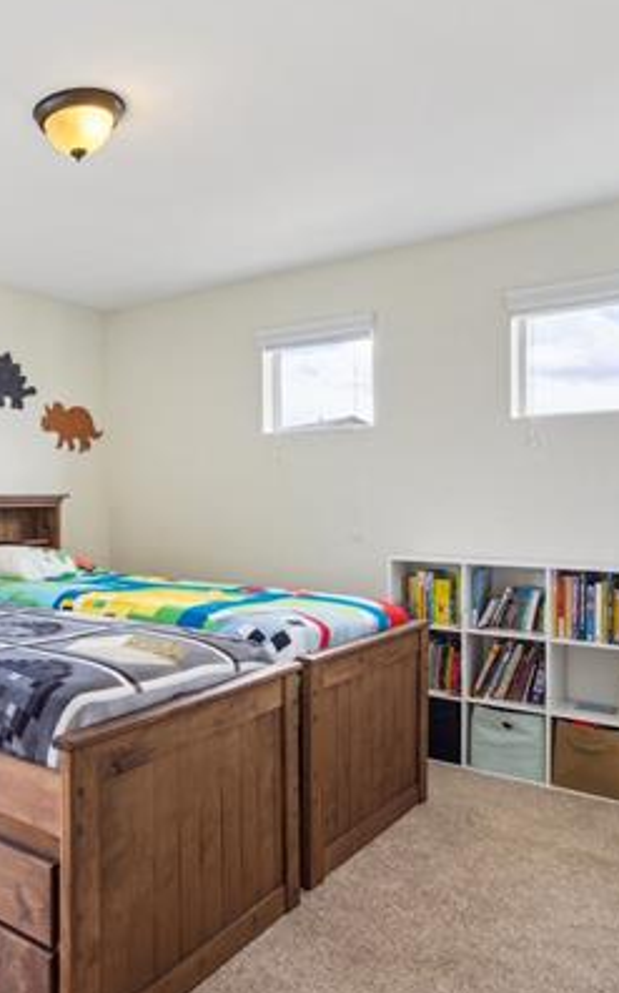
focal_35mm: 28
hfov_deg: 38.4
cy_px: 499
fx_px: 757
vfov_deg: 66.5
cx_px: -28
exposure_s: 1/15
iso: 400
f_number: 8
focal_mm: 17
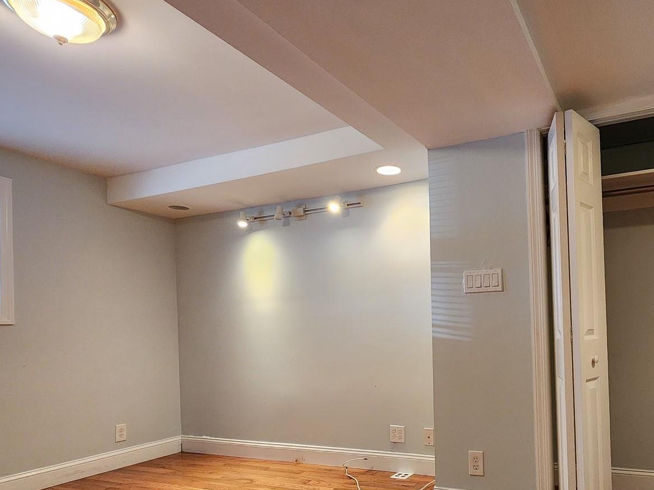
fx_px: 434
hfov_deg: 70.8
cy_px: 323
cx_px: 459
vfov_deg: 57.7
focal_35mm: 23
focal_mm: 2.2
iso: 250
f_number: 2.2
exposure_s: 1/60
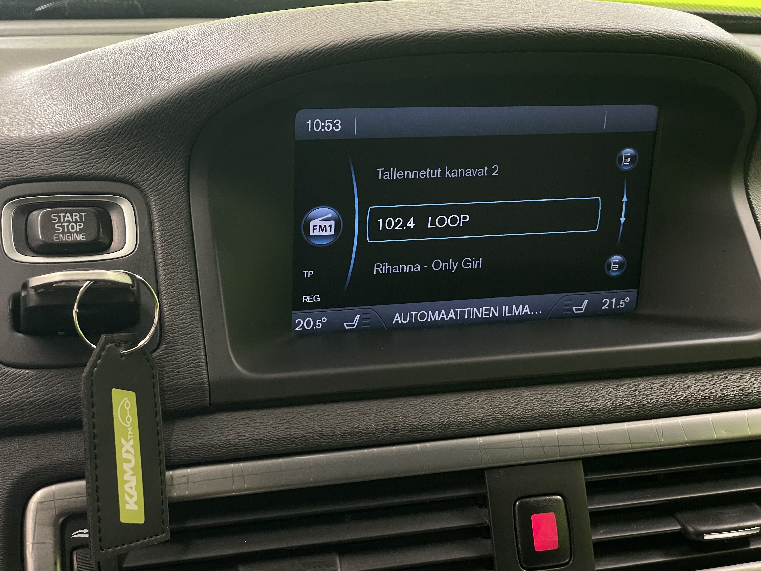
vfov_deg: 26.1
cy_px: 301
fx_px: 1231
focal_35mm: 56
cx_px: 383
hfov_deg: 34.3
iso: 320
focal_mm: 6
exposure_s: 1/50
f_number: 2
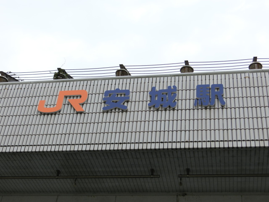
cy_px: 101
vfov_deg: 24.4
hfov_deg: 32.2
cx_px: 134
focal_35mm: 60
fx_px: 466
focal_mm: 10.7
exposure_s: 1/160
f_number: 5
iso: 80
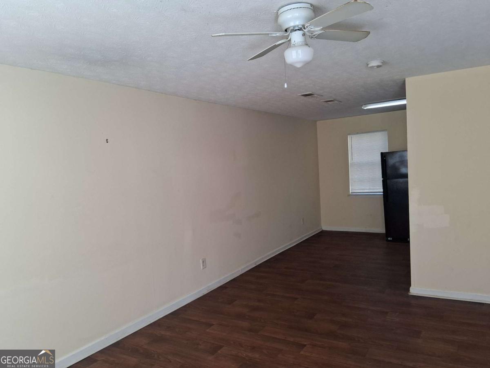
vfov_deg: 53.1
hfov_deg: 67.3
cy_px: 184
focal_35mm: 26
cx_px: 245
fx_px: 368
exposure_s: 1/120
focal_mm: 3.98
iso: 200
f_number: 1.8
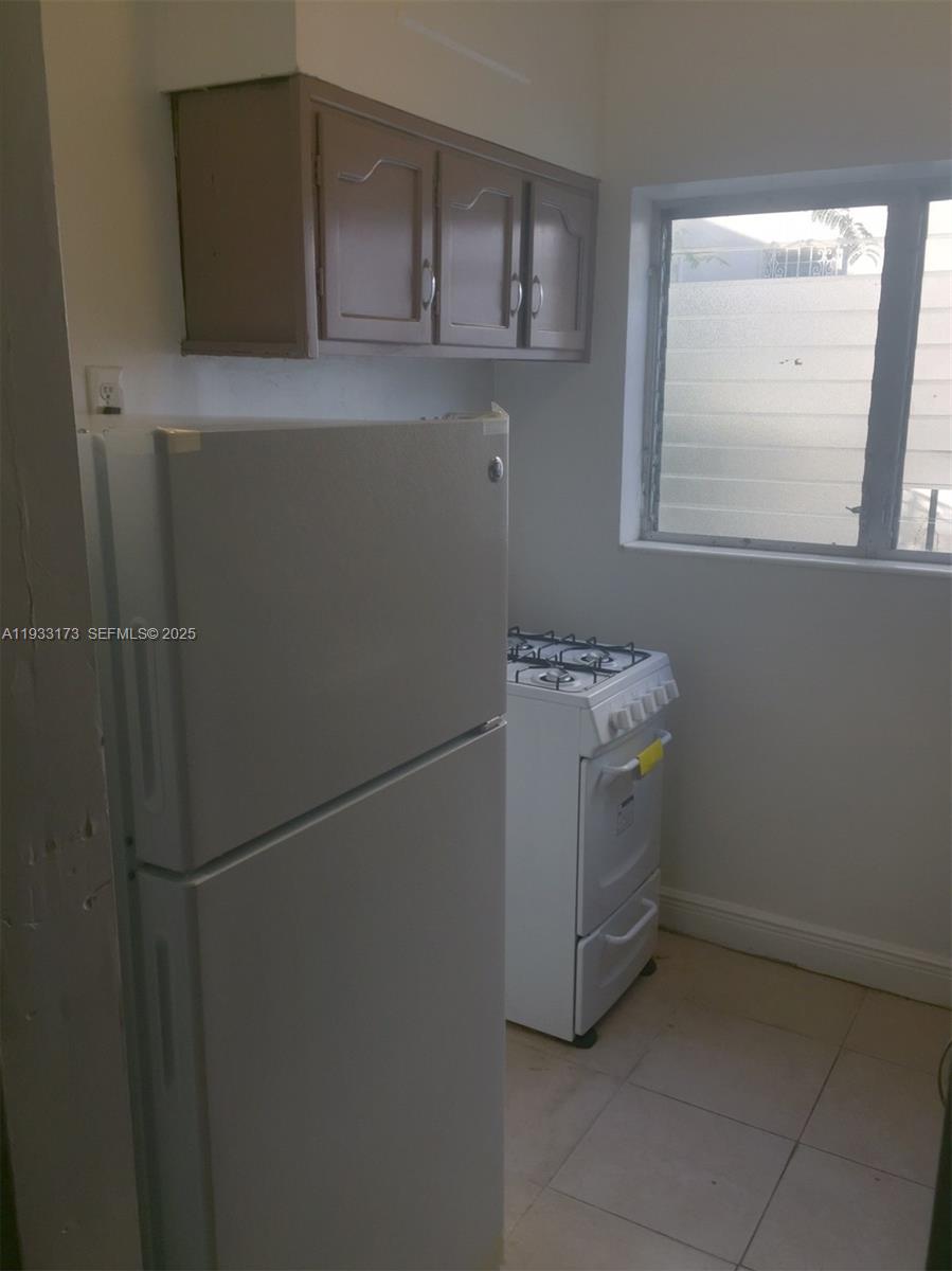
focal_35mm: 29
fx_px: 1064
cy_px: 636
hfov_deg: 48.2
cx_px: 476
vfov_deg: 61.7
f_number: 2.2
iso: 32
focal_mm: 4.15
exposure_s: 1/264
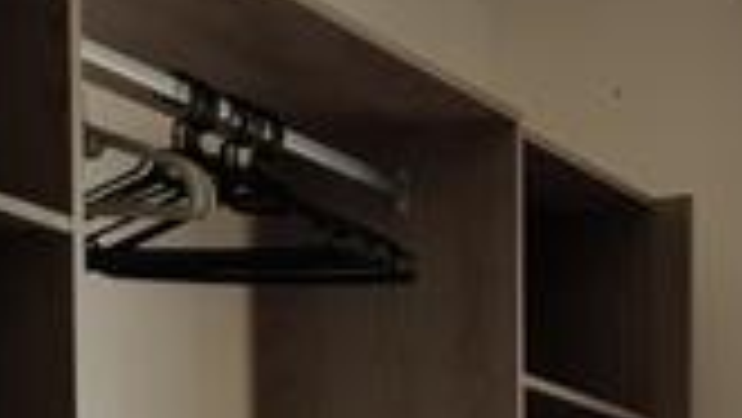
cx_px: 782
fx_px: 2027
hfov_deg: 20.0
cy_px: 908
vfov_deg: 10.5
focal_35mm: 103
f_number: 1.7
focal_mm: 4.2
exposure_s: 1/86
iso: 40
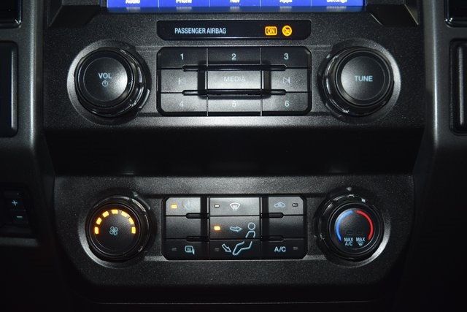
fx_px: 681
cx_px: 234
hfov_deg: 37.8
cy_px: 156
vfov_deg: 25.8
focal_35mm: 52
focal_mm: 35
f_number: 4.2
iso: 720
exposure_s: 1/25
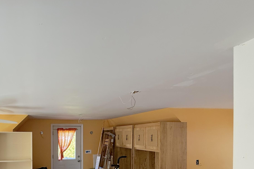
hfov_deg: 67.2
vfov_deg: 49.9
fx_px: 169
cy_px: 136
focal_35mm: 24
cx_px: 52
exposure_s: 1/99
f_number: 2.2
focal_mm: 2.22
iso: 160
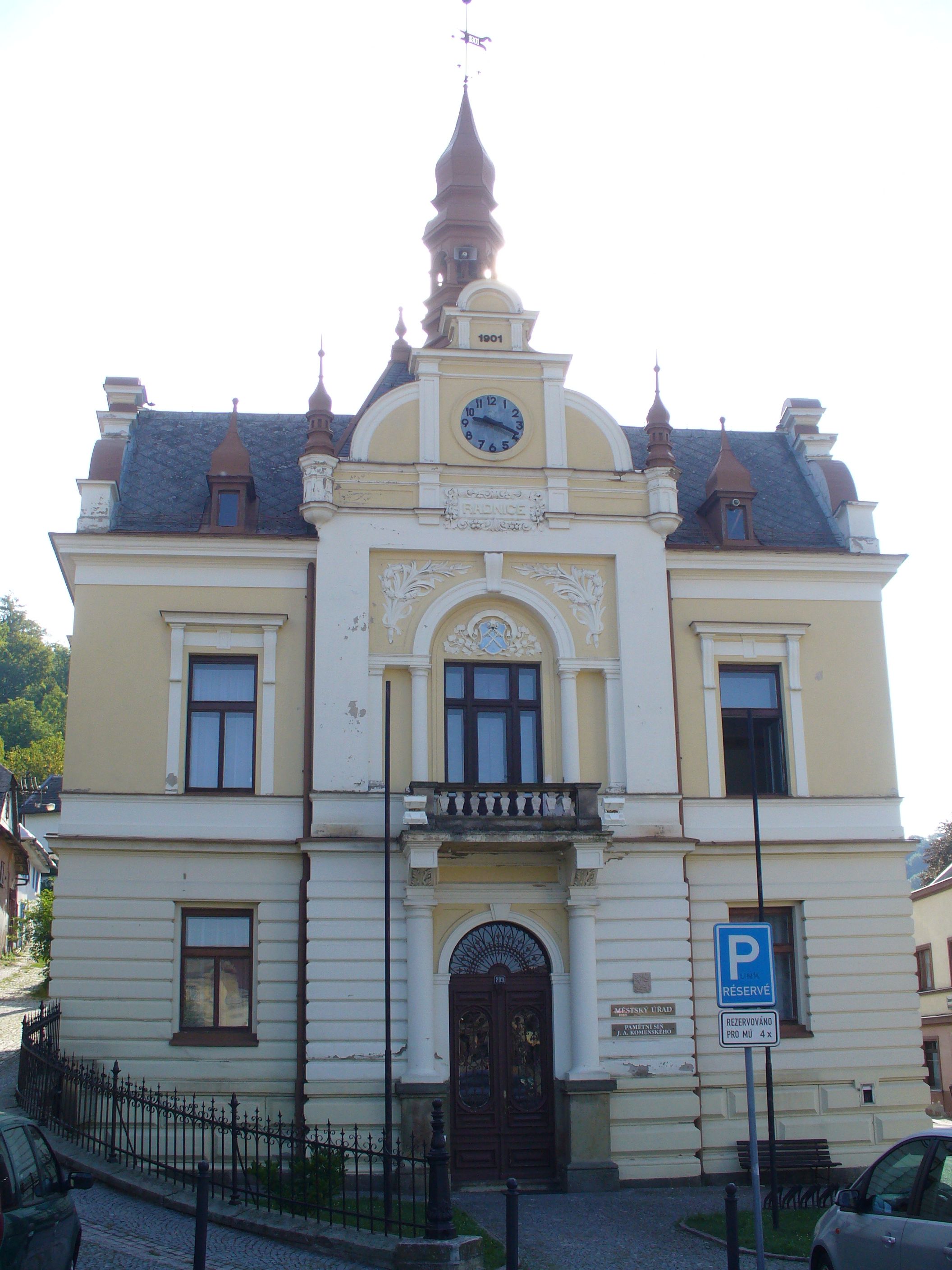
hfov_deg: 38.7
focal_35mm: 37
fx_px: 1357
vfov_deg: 50.1
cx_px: 476
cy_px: 635
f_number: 5.6
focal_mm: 6.1
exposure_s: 1/160
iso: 80
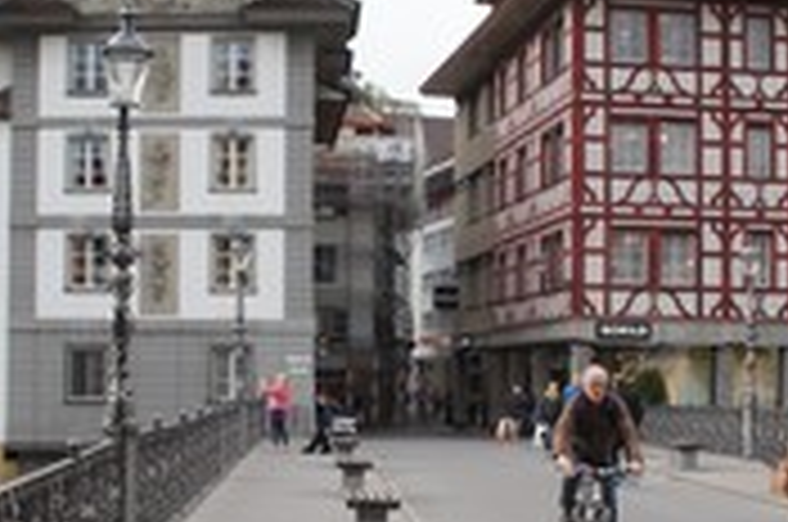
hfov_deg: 28.5
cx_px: 347
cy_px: 299
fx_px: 1551
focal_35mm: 71
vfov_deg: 19.1
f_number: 7.1
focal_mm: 18
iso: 100
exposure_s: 1/125
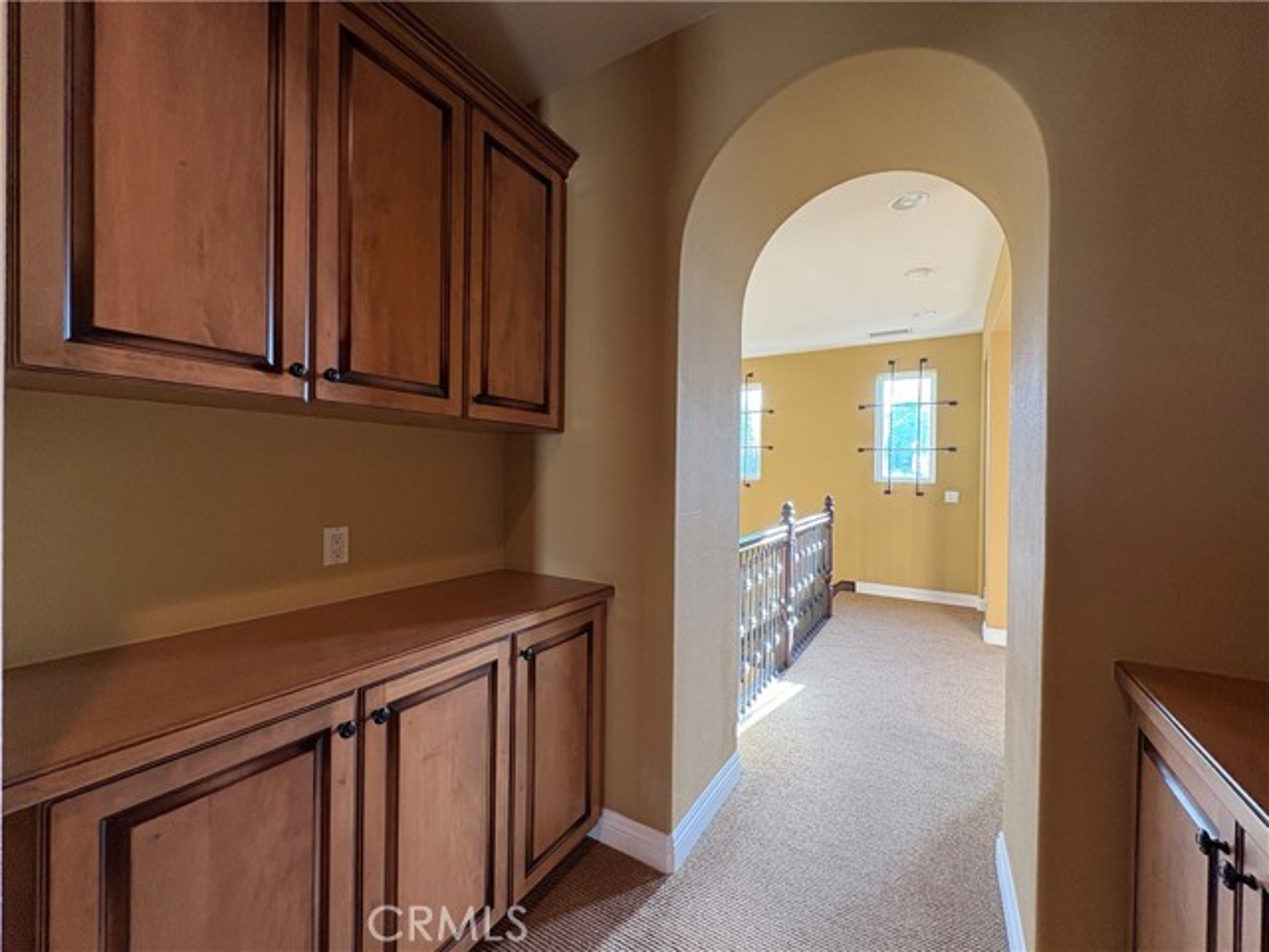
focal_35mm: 14
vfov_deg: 85.7
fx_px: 513
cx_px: 634
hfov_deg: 102.1
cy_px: 476
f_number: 2.2
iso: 200
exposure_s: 1/60
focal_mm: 2.22
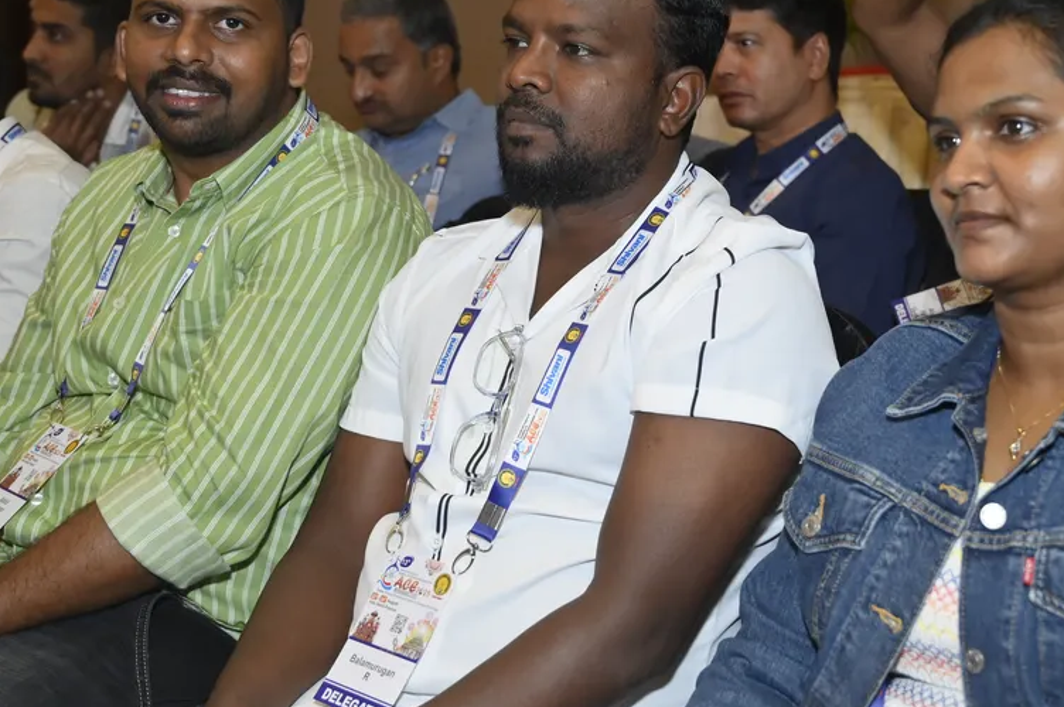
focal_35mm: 63
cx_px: 662
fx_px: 1860
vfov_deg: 21.5
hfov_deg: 31.8
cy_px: 271
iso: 1250
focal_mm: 37
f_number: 4
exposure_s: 1/125
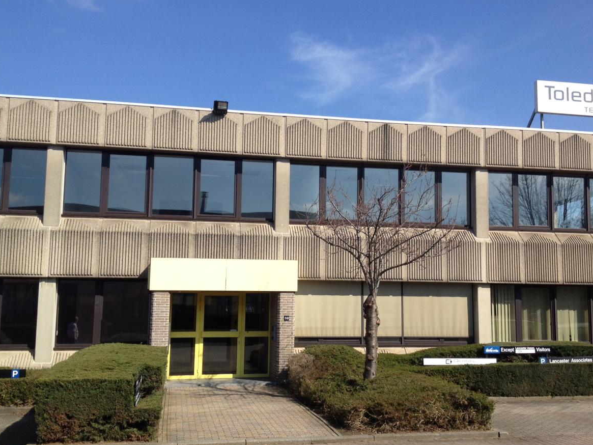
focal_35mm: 41
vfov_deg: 35.1
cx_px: 308
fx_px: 702
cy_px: 240
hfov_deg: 45.8
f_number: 2.4
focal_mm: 4.28
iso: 64
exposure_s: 1/1453
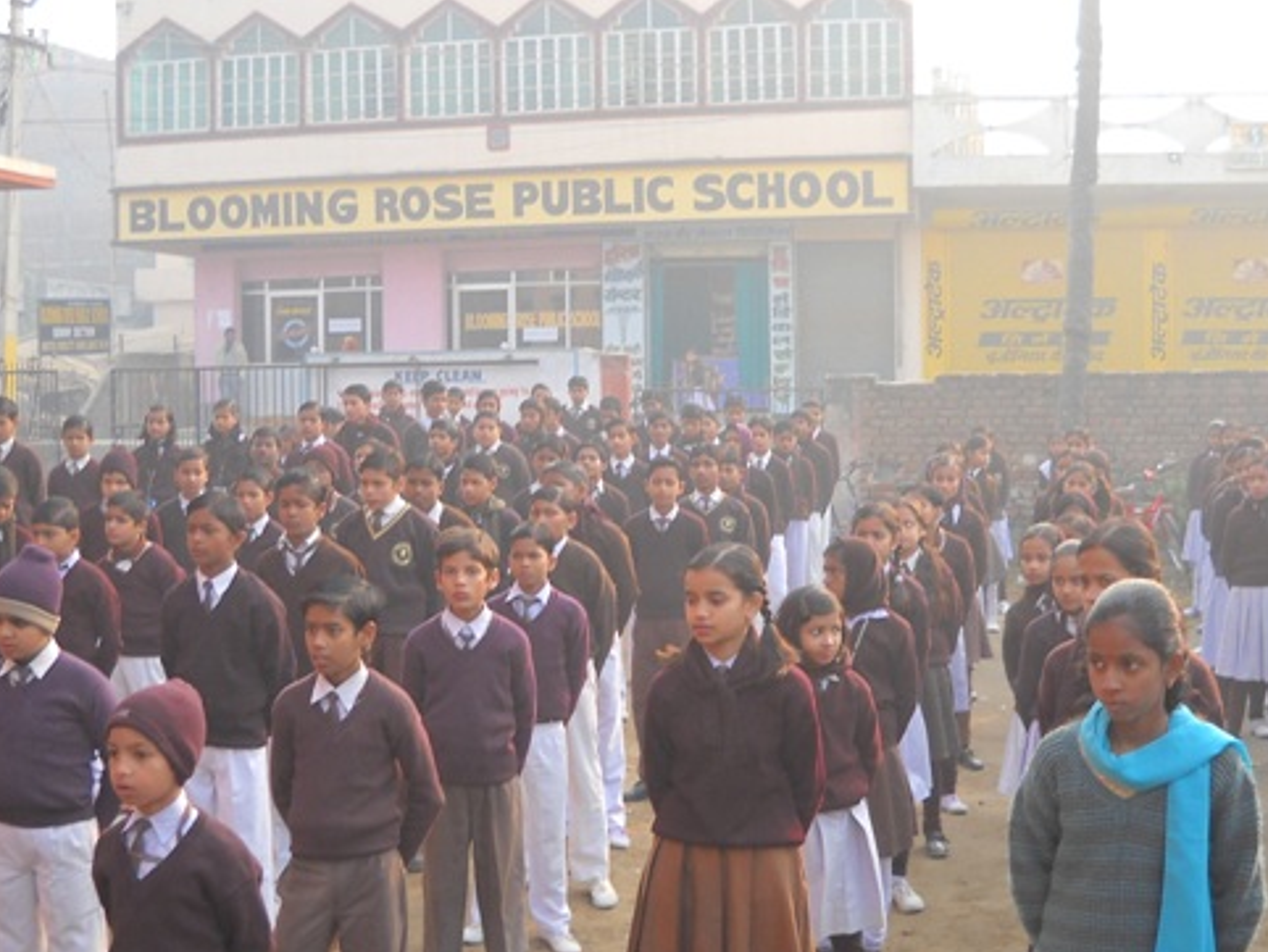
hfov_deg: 37.5
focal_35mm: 51
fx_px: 1869
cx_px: 652
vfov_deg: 28.6
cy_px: 505
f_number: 3.1
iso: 64
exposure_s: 1/100
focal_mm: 6.72
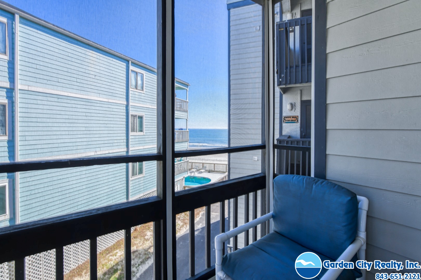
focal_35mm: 18
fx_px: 210
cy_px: 140
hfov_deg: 90.0
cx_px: 210
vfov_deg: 67.4
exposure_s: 1/125
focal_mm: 18
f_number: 9
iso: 500
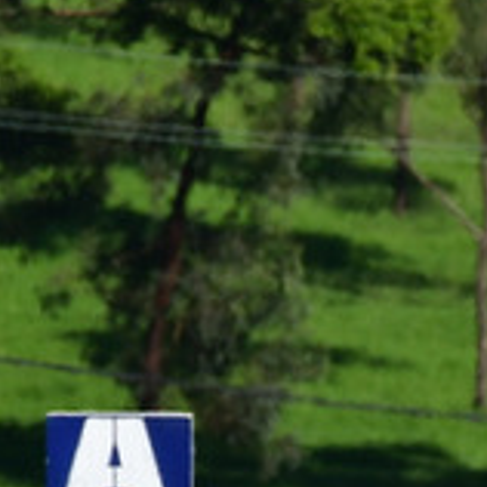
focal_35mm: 2719
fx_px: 43278
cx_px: 416
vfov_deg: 0.6
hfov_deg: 0.6
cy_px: 752
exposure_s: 1/640
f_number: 13
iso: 400
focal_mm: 420
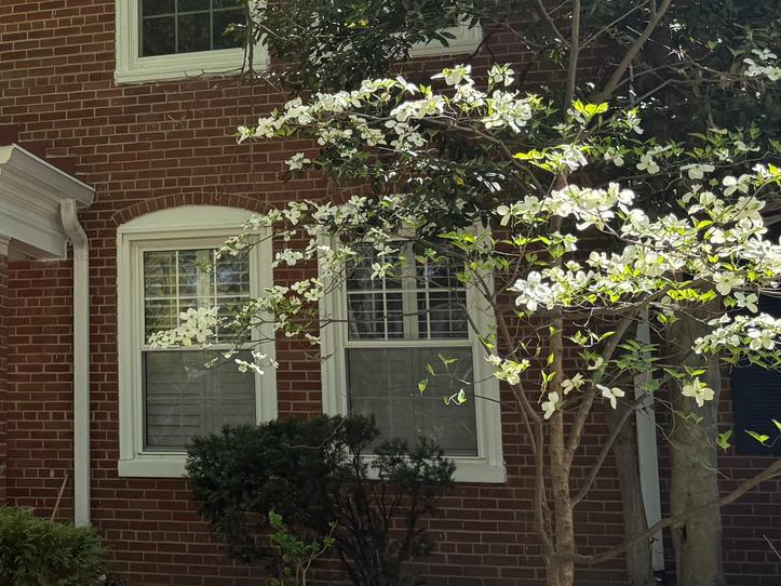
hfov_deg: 26.7
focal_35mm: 68
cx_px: -36
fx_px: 1534
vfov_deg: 21.5
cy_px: 175
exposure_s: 1/1292
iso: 100
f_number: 1.78
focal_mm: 6.76
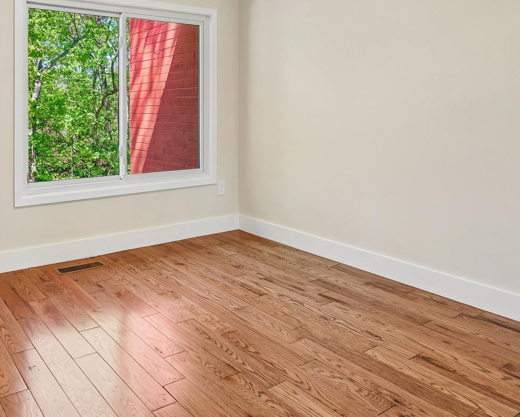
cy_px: 114
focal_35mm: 28
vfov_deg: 49.8
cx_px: 116
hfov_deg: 58.2
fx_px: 431
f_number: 8
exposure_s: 1/15
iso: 200
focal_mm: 16
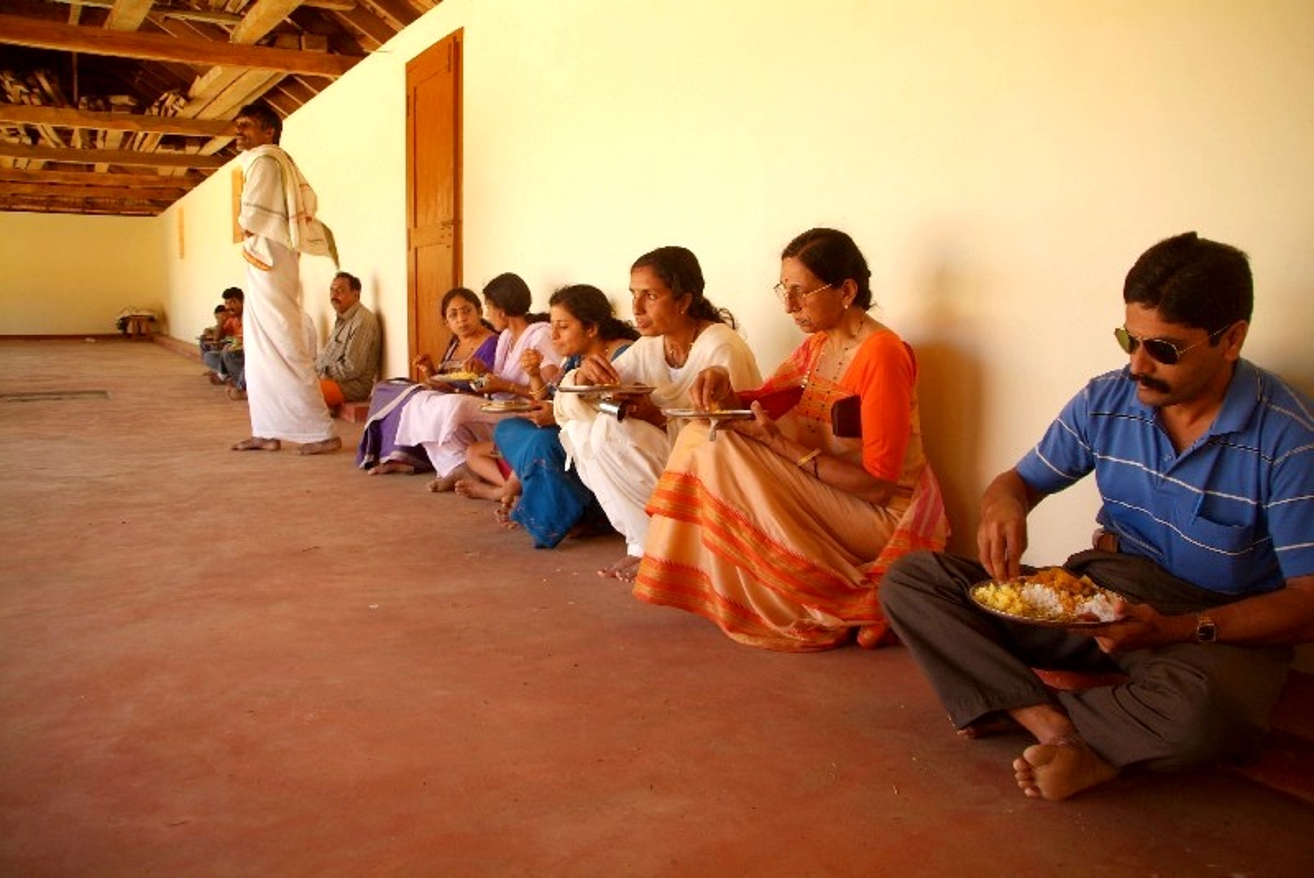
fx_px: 986
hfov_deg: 67.3
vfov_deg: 48.0
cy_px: 439
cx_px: 657
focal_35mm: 27
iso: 160
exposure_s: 1/60
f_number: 4
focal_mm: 18
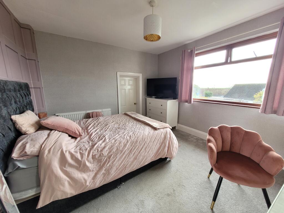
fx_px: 107
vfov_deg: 89.9
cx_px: 142
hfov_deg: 106.2
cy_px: 106
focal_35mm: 13
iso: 64
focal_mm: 1.74
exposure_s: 1/50
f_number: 2.2
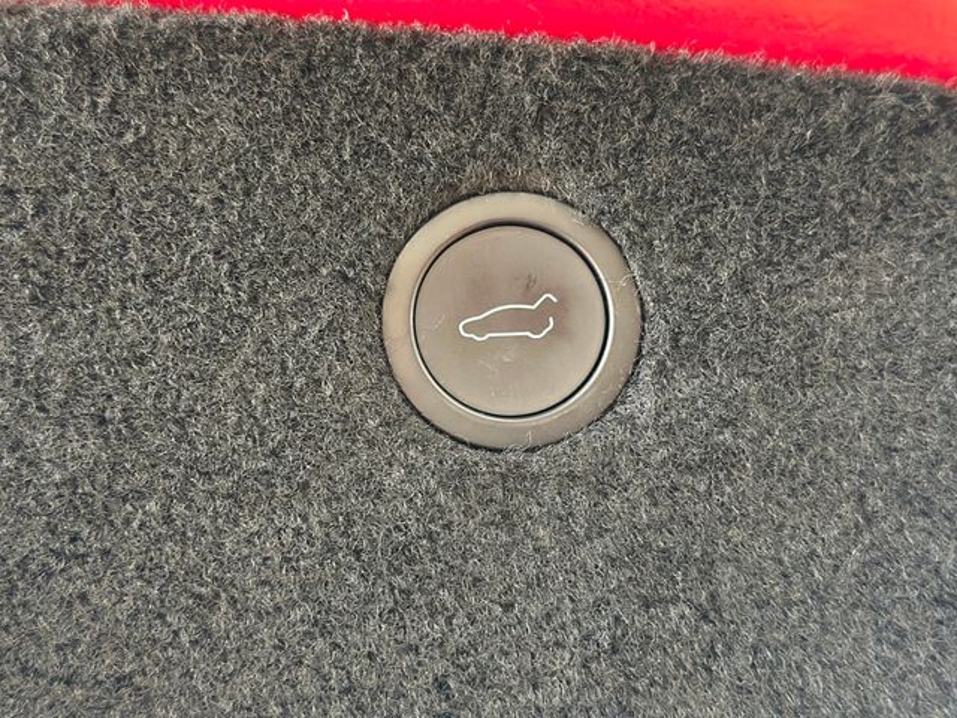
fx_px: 1327
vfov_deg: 30.3
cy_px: 359
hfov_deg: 39.7
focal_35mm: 48
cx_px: 478
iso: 640
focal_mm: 6.86
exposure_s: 1/30
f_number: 1.78
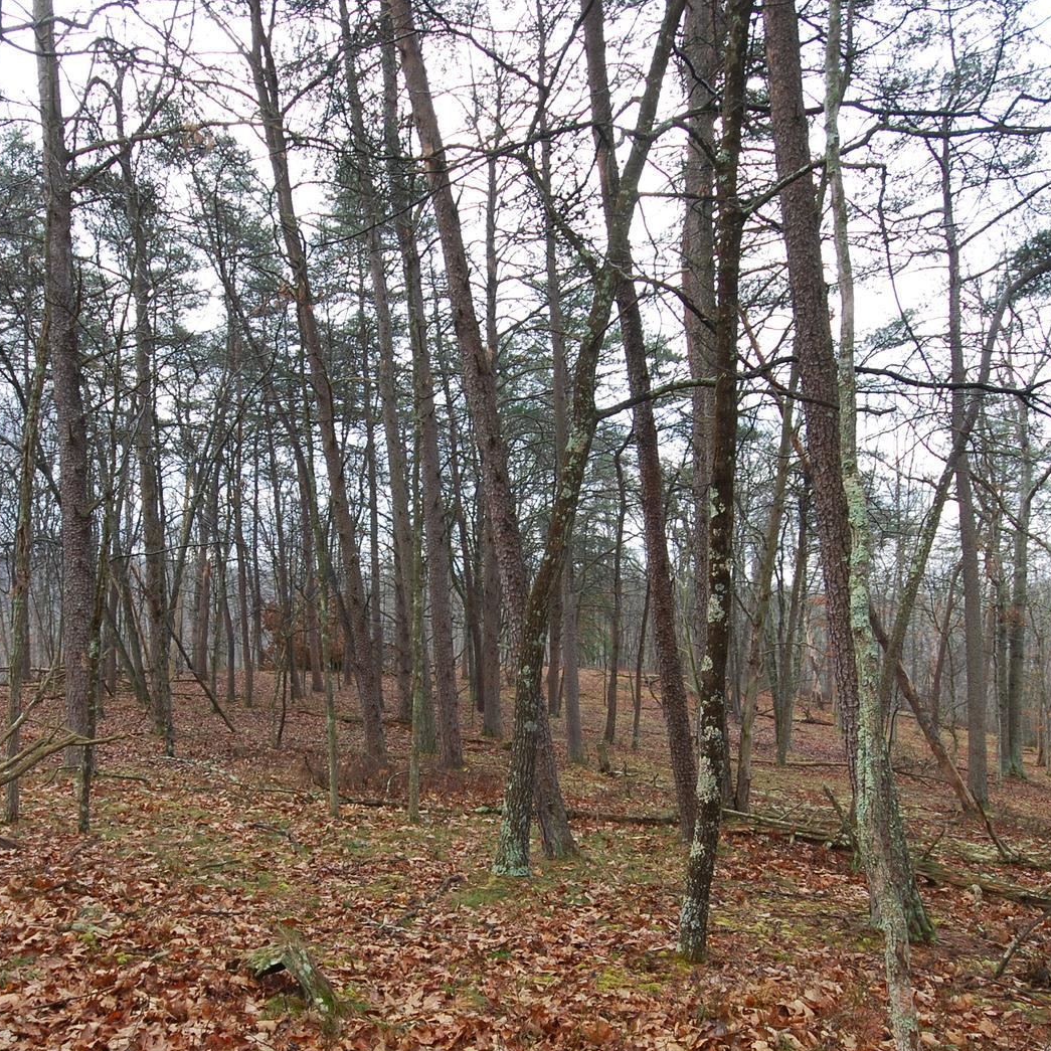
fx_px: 859
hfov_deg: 62.7
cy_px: 672
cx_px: 452
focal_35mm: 25
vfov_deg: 61.9
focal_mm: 10
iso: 200
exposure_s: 1/60
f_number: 6.3
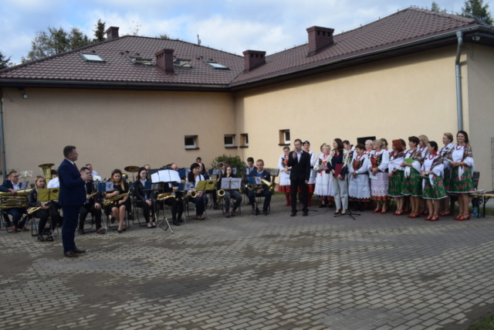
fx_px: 453
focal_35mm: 33
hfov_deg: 57.2
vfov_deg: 40.0
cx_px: 247
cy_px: 165
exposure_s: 1/320
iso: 200
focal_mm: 22
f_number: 9
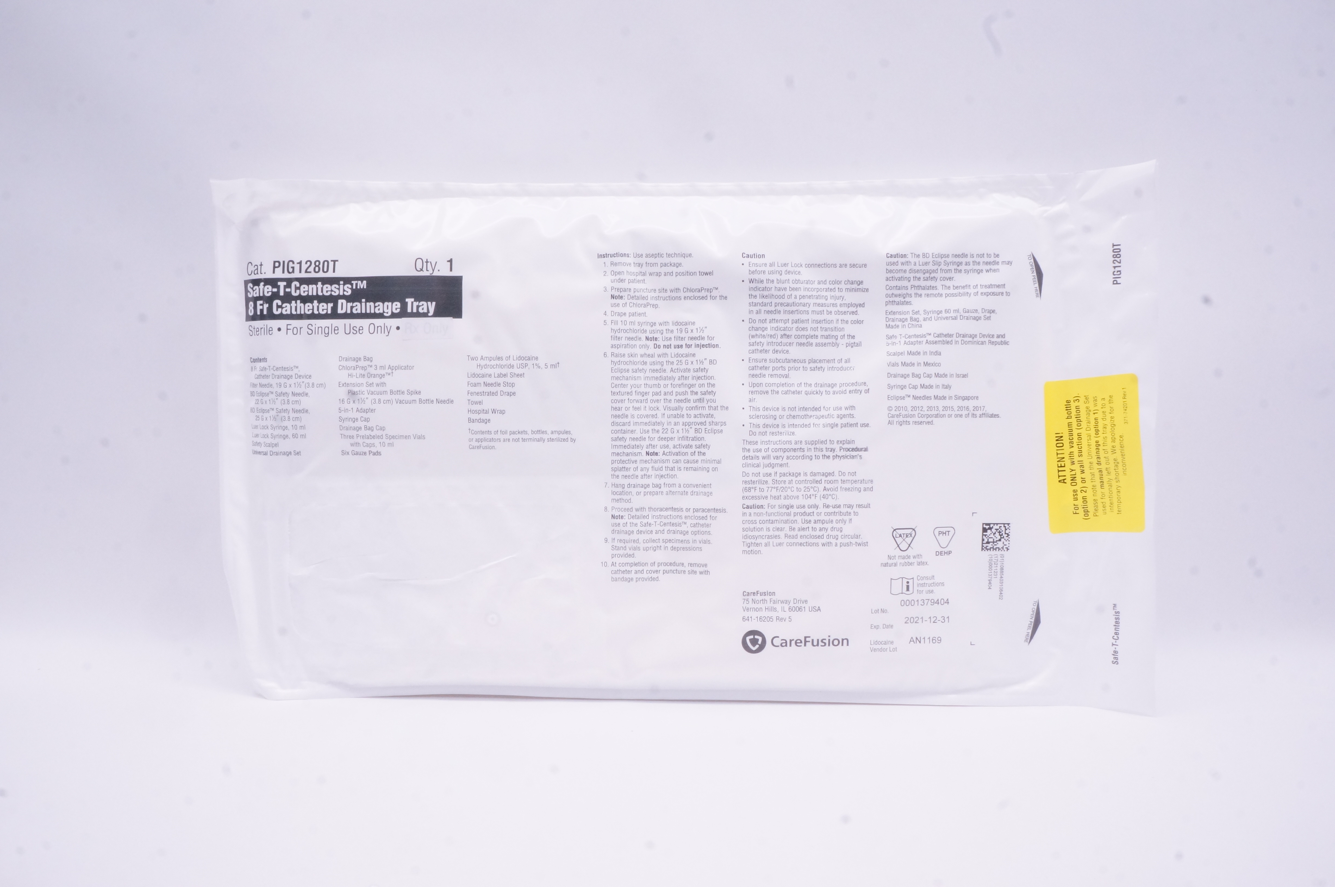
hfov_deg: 67.4
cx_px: 668
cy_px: 444
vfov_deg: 47.8
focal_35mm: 27
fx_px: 1000
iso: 1600
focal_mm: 18
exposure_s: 1/25
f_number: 22
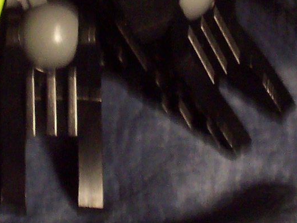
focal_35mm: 221
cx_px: 161
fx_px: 1896
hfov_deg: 9.0
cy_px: -38
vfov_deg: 6.7
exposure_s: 1/8
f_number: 3.4
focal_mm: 8.6
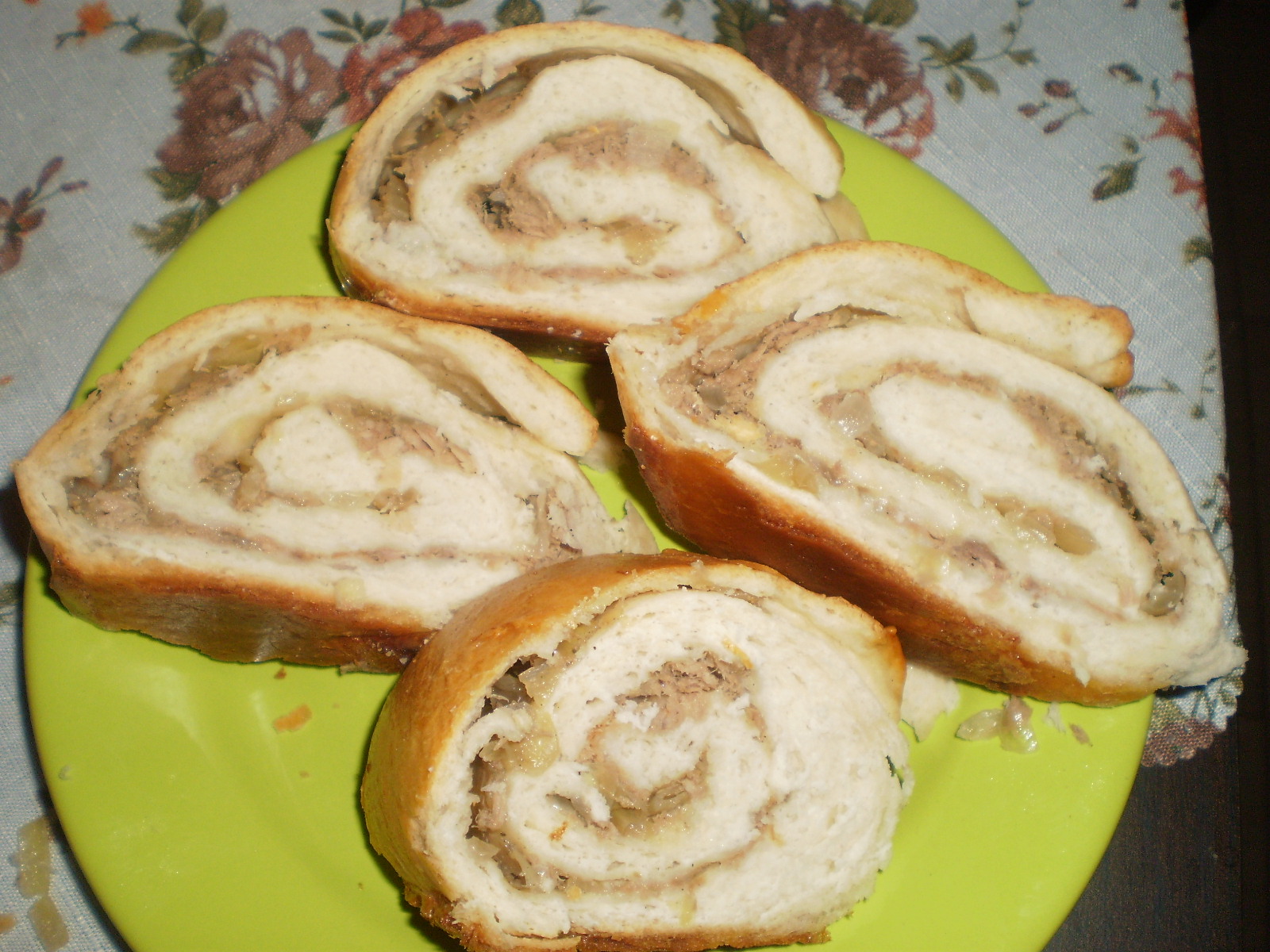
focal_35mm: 36
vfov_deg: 39.7
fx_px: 1321
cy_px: 476
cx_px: 635
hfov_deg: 51.4
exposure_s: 1/30
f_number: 3.1
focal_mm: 6.3
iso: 125
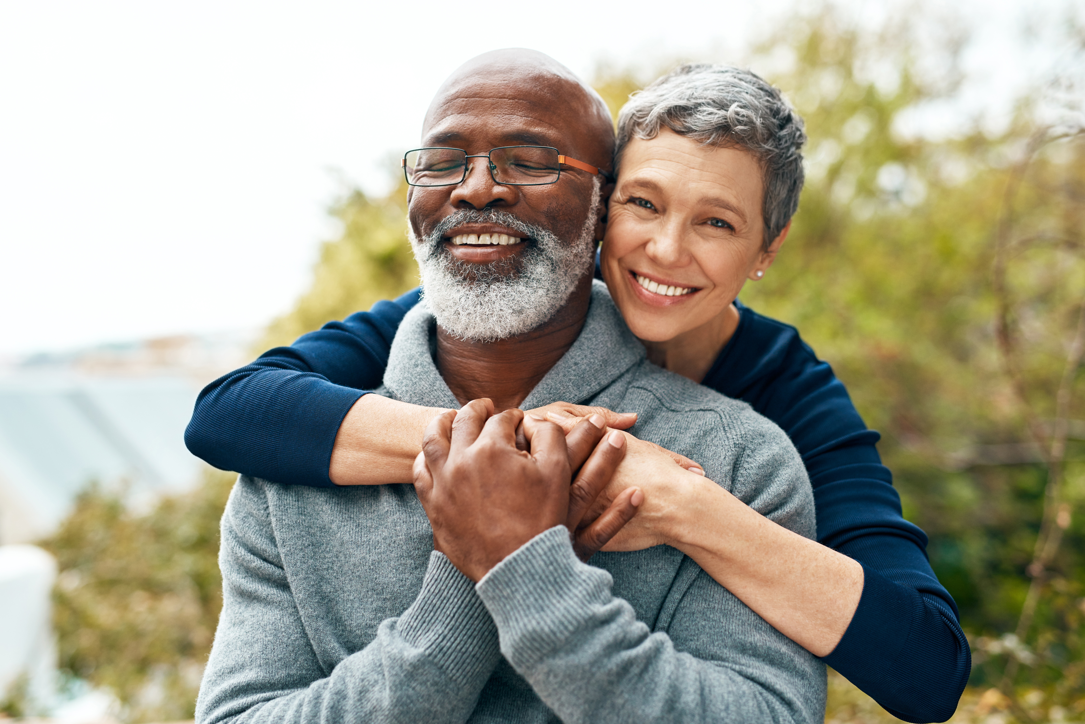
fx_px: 1507
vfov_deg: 27.0
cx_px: 542
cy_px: 362
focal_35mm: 50
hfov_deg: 39.6
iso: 200
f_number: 2.2
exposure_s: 1/1250
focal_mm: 50
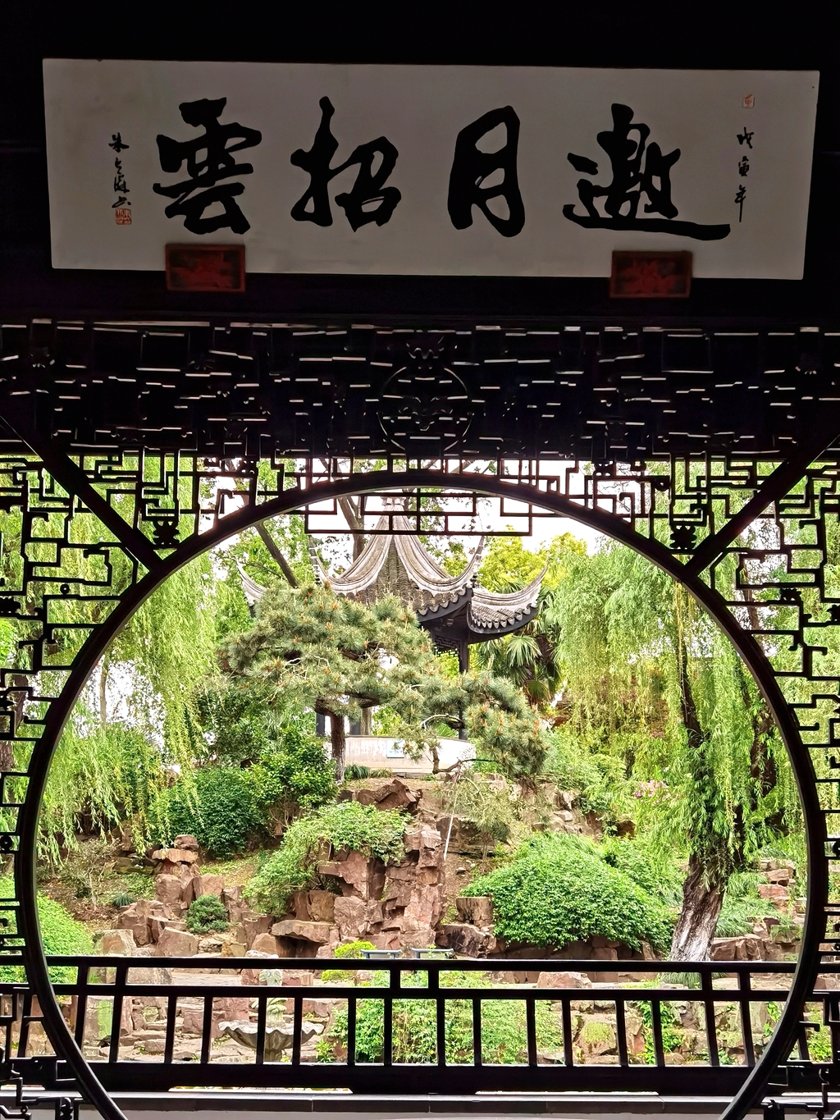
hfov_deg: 24.0
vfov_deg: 31.7
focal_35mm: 61
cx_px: 420
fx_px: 1973
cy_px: 560
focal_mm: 6.71
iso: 50
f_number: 1.9
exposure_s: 1/377
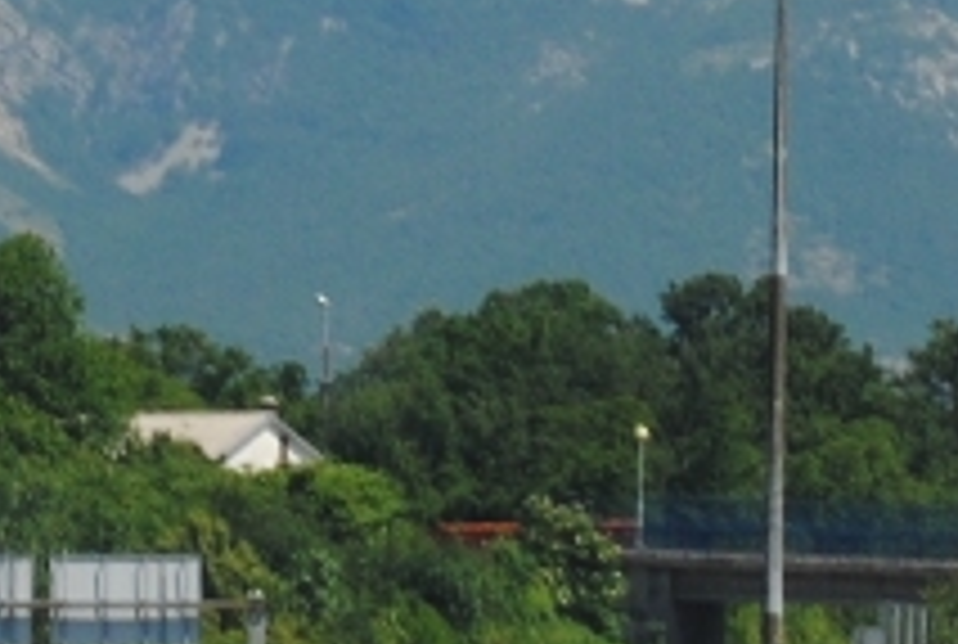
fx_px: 15964
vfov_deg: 2.3
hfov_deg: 3.4
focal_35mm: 599
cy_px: -475
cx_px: 412
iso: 100
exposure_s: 1/250
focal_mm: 55
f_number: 8
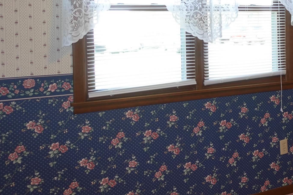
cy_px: 34
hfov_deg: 32.8
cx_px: 314
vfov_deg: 24.6
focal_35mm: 54
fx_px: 439
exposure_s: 1/30
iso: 125
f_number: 2.5
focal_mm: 8.8
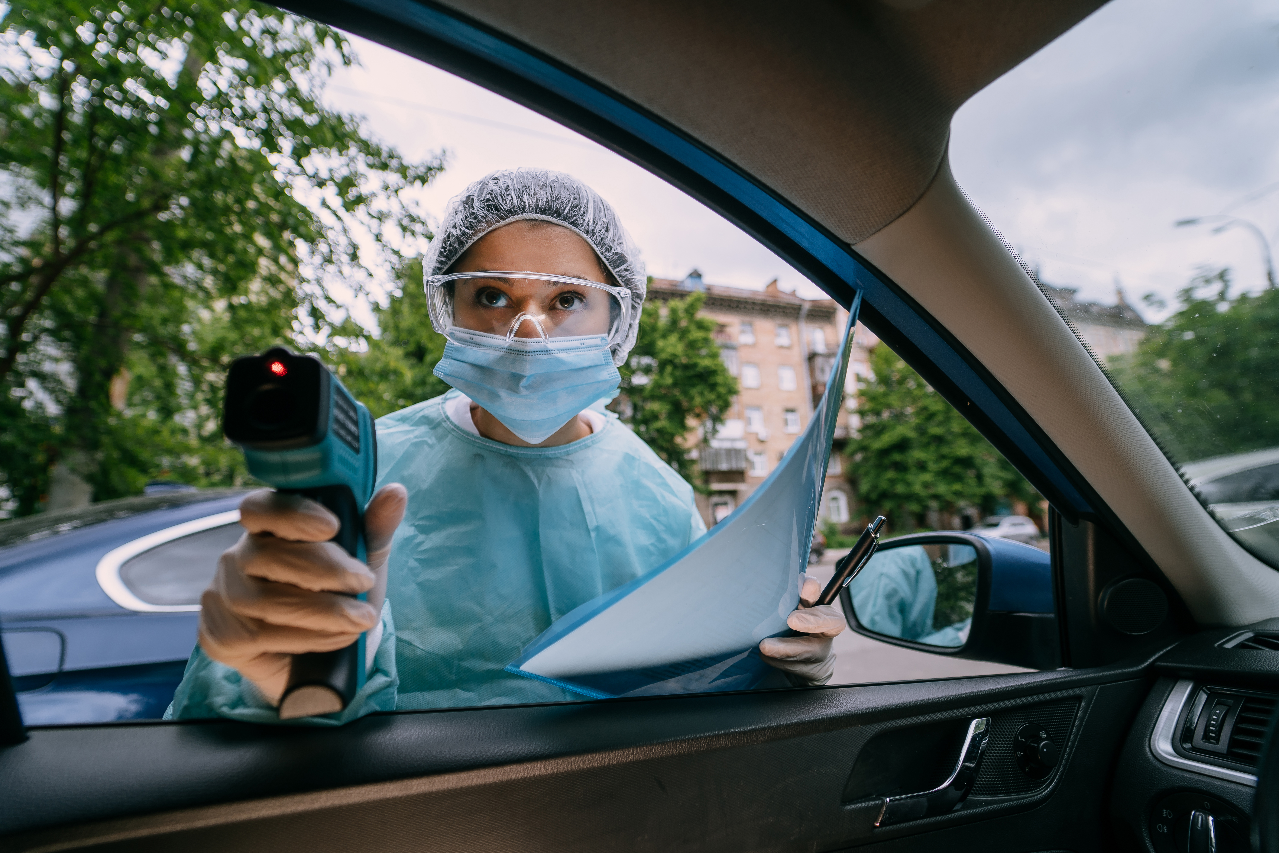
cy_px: 426
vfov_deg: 81.2
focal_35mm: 14
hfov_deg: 104.3
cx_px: 640
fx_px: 497
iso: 100
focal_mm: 14
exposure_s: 1/400
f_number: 2.8
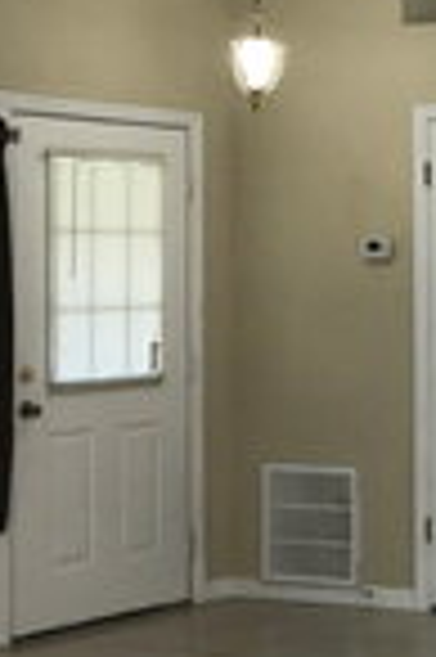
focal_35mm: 102
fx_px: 1857
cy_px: 292
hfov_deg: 11.7
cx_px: 930
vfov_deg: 20.0
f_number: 1.8
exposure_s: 1/60
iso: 25
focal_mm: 3.99
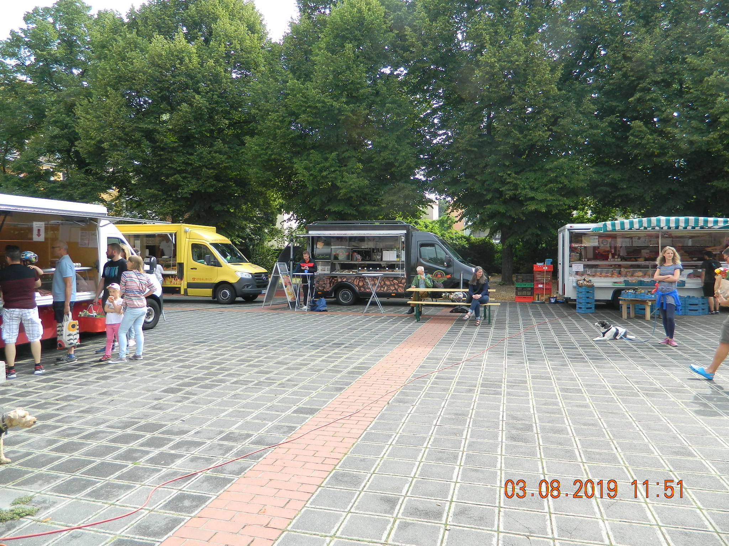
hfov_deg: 69.4
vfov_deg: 54.9
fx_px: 526
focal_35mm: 25
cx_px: 364
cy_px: 273
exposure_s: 1/250
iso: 80
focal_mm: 4.5
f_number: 3.1
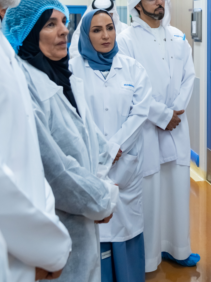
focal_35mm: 69
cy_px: 13
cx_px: 274
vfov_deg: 26.9
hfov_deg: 19.6
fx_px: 561
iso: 1000
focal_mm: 24
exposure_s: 1/200
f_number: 3.2
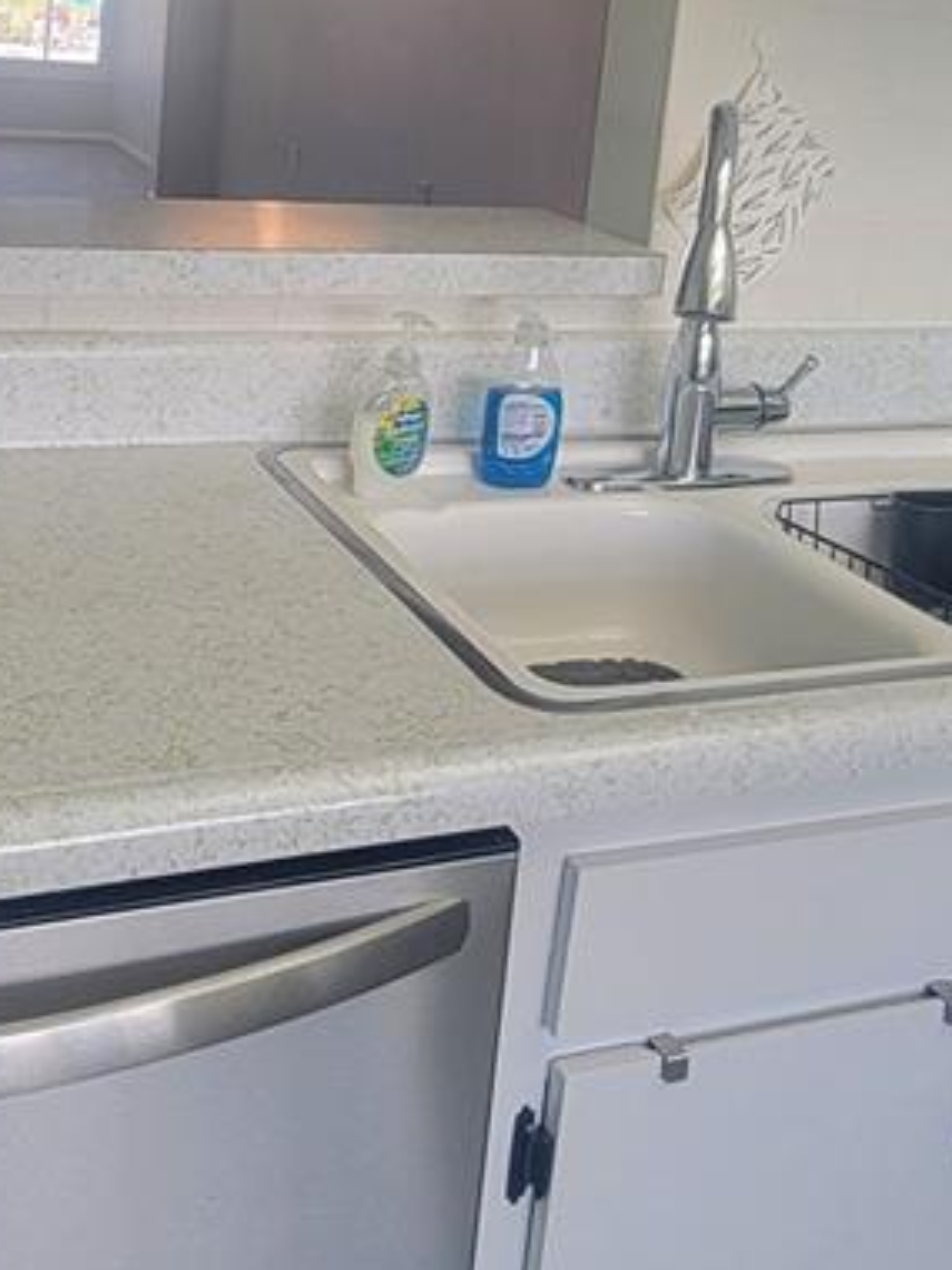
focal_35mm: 41
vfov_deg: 43.7
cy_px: 261
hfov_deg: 35.0
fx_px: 1503
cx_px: 387
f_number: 2.2
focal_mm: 2.2
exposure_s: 1/60.2
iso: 100
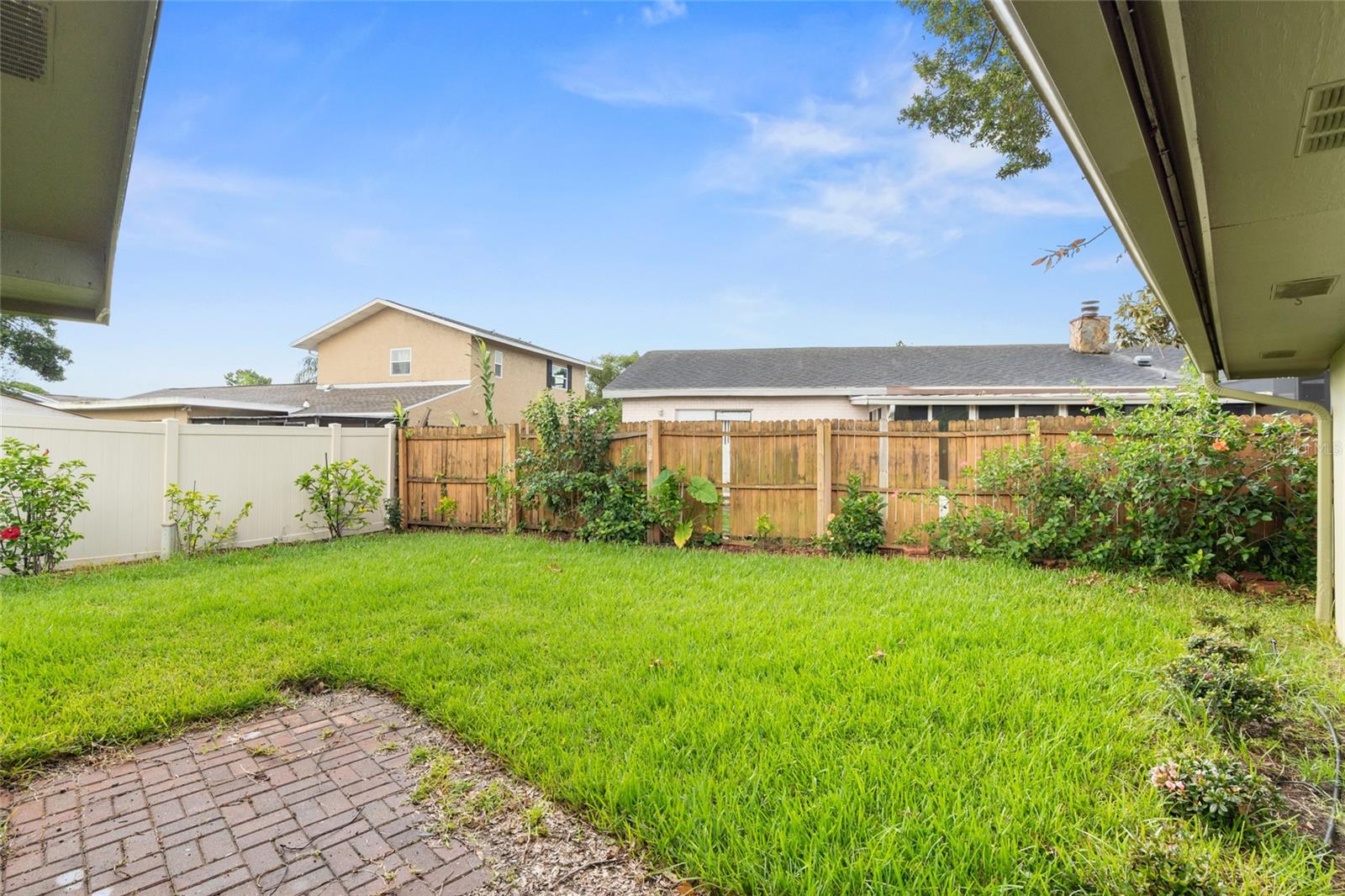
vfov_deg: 73.7
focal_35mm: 16
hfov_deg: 96.7
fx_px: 598
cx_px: 672
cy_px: 448
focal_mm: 16
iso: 250
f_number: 9
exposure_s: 1/25
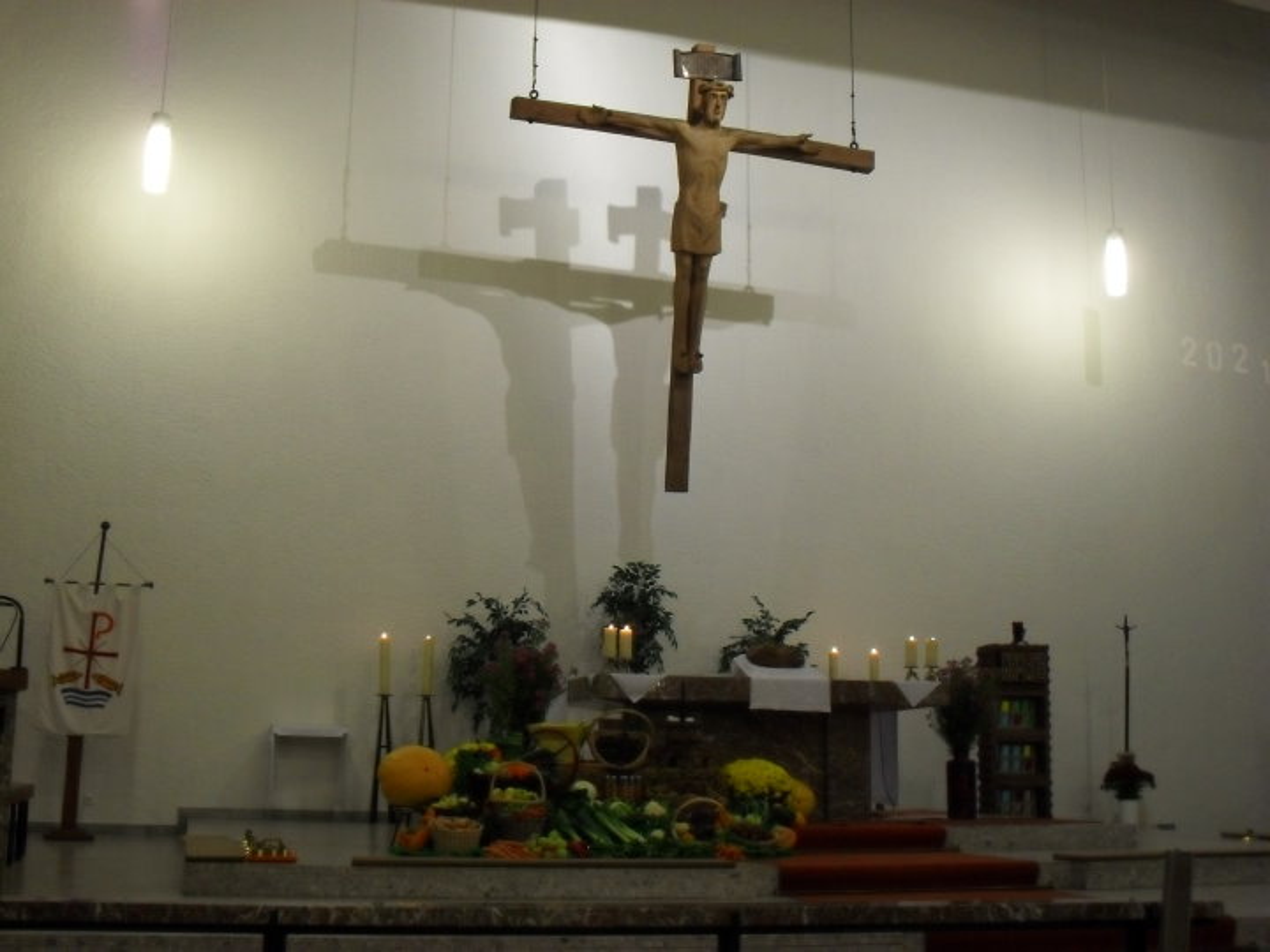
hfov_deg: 44.8
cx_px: 635
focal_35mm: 42
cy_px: 476
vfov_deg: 34.3
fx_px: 1541
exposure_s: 1/15
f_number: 3.6
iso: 240
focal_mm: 7.5
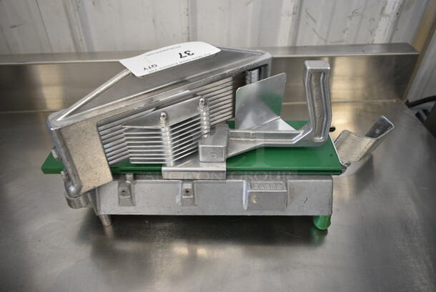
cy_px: 146
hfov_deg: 67.3
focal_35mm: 27
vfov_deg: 48.0
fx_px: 327
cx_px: 218
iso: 220
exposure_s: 1/30
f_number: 3.5
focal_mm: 18
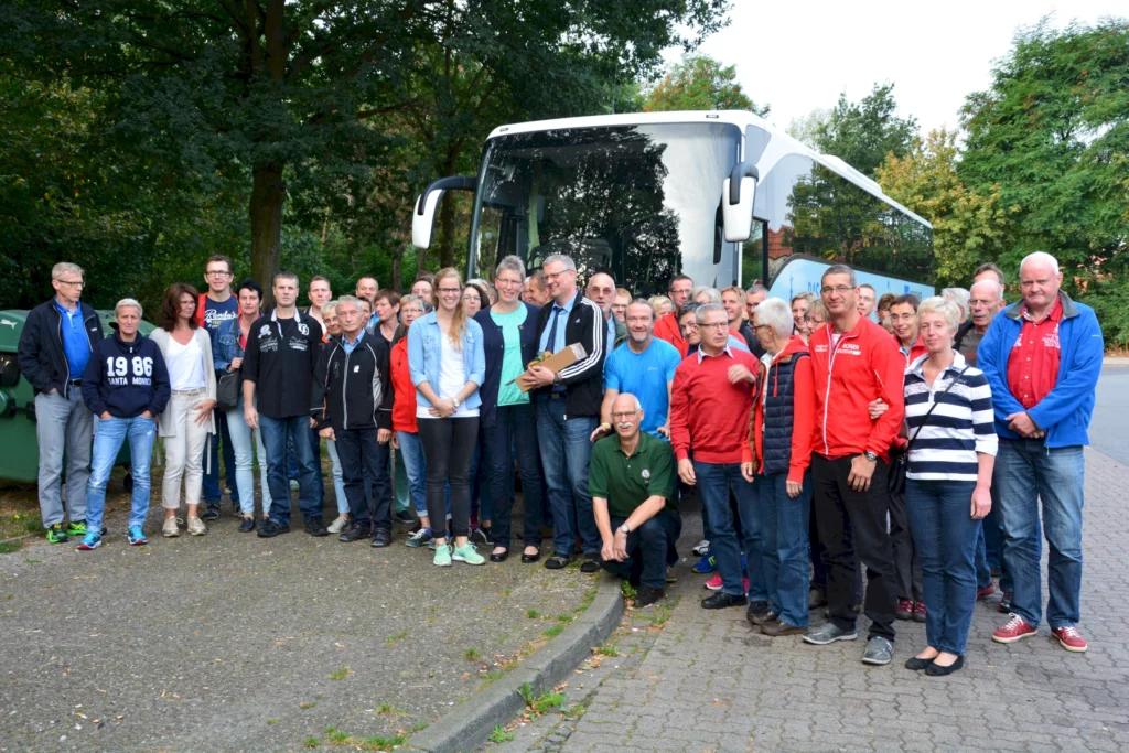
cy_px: 376
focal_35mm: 38
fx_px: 1176
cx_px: 564
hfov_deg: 51.3
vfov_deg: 35.5
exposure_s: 1/100
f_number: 9
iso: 400
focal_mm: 25
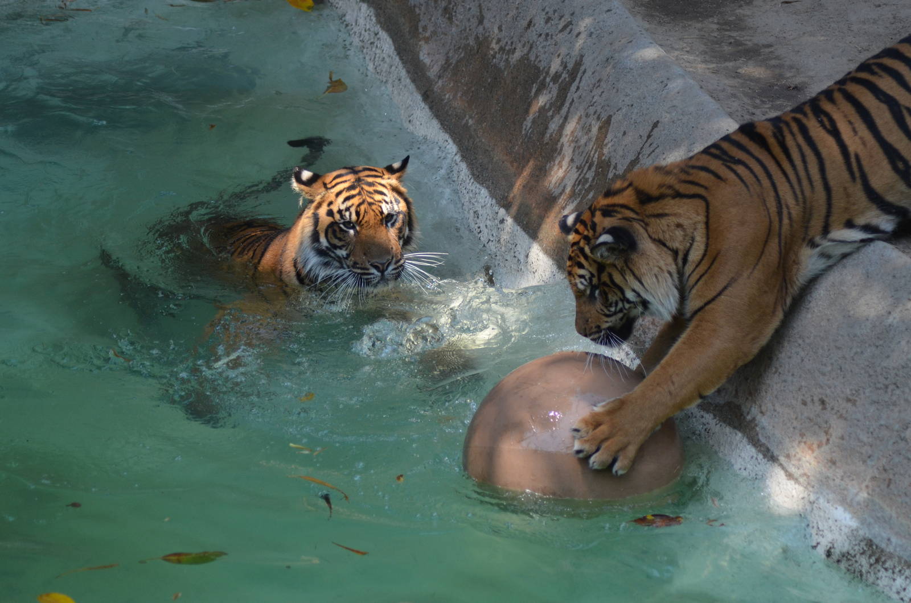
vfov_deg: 6.8
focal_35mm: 202
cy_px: 302
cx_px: 456
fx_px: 5114
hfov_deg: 10.2
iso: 720
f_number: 4.2
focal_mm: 135
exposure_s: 1/1000
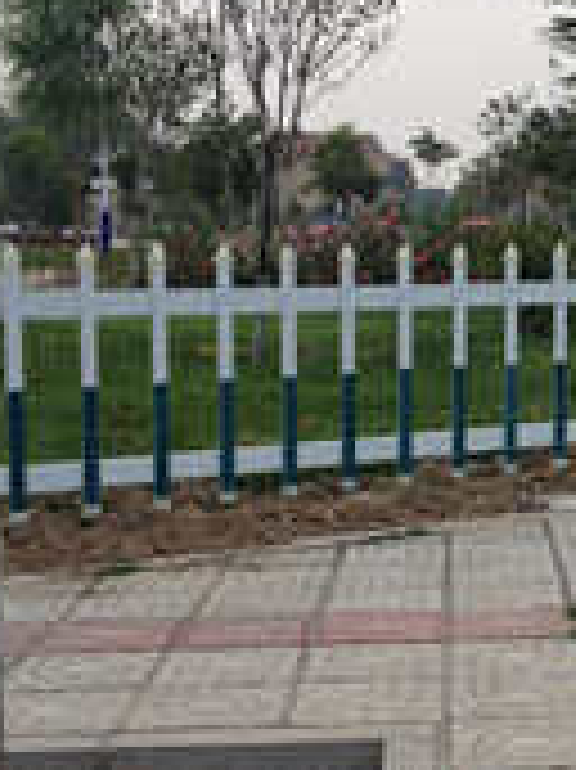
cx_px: 576
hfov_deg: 17.5
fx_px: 1822
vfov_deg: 23.8
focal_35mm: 82
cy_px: 441
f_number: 2.4
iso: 50
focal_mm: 4.28
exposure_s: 1/128
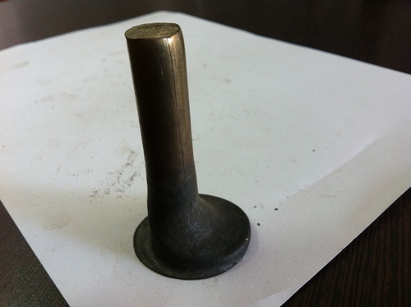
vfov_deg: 40.6
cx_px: 206
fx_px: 415
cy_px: 154
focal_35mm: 35
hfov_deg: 52.7
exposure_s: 1/17
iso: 80
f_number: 2.8
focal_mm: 3.85
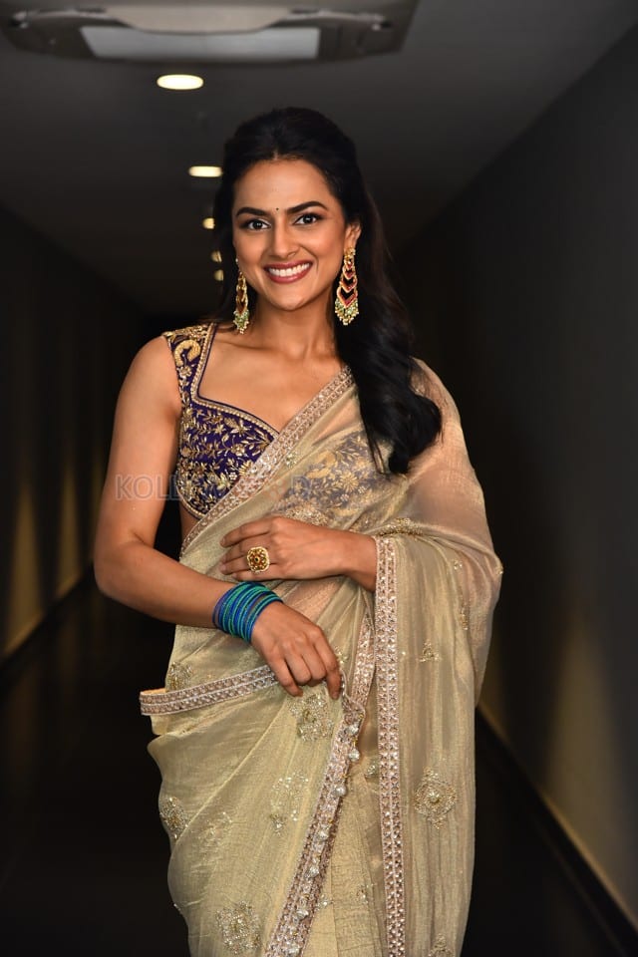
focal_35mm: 98
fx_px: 2605
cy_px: 478
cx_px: 319
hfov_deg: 14.0
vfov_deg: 20.8
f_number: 5
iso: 1250
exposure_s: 1/125
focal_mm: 98
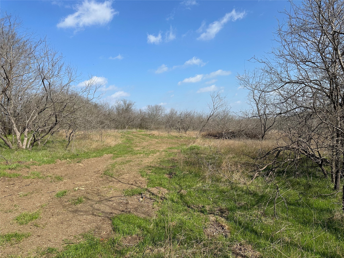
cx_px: 172
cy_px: 129
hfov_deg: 71.6
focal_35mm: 24
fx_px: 239
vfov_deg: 56.8
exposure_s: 1/5000
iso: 80
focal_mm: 6.86
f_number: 1.78
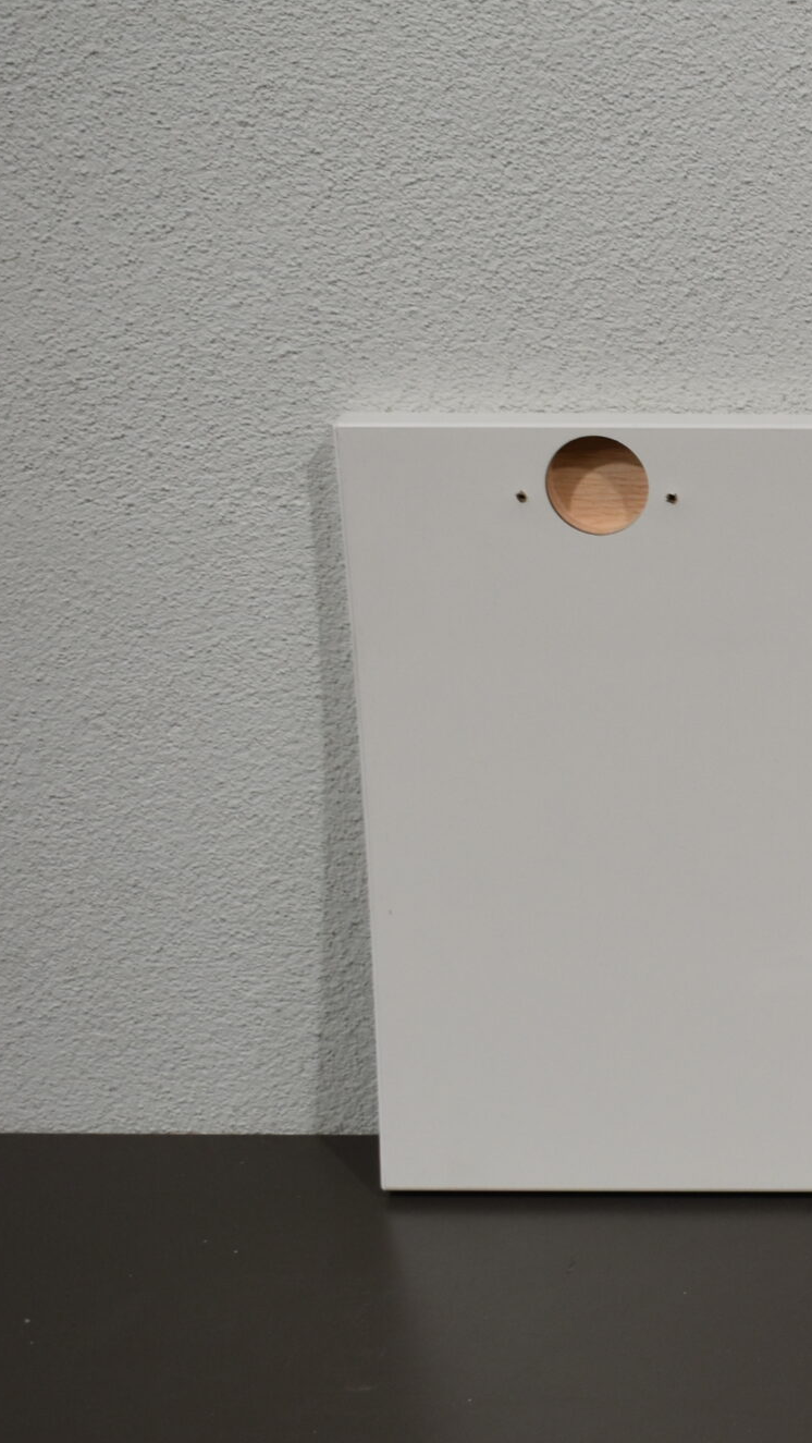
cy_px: 822
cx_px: 1363
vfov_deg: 24.2
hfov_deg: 12.7
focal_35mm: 88
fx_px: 3366
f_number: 5.6
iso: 320
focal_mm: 29
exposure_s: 1/125
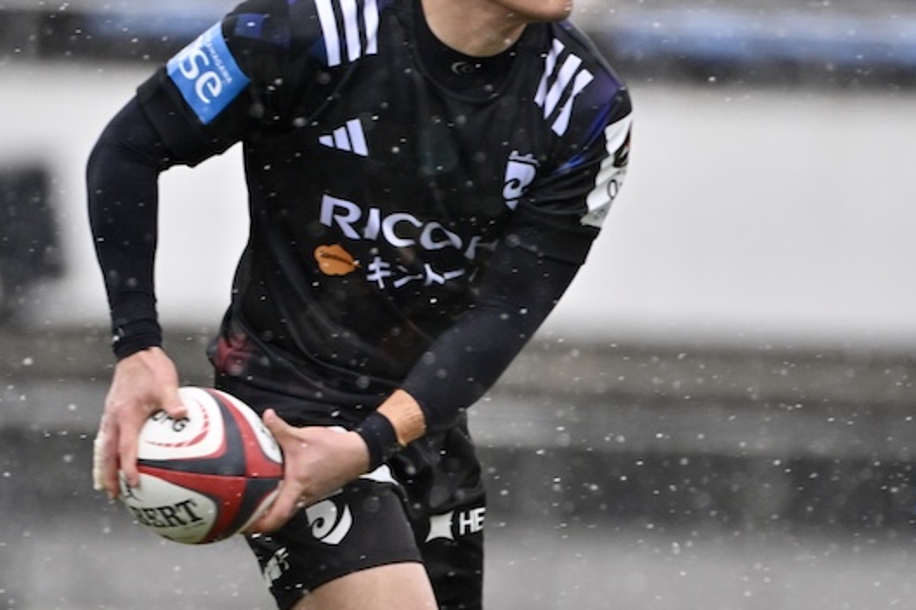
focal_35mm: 1188
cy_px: 406
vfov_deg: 1.2
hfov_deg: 1.7
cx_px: 527
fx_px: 30226
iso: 1000
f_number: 5.6
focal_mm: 490
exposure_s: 1/1250
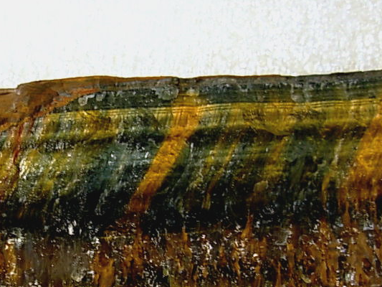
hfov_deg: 26.4
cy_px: 193
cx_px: 100
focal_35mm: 73
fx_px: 806
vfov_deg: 20.1
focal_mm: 6.3
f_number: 2.9
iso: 50
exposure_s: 1/13.5
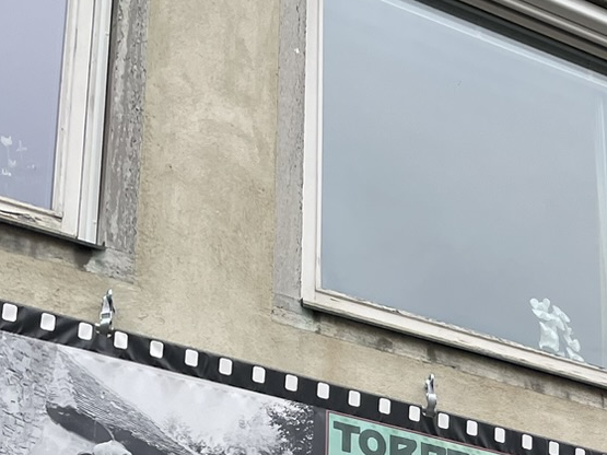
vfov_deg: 14.3
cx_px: 848
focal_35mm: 96
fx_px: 1683
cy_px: 709
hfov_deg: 18.6
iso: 40
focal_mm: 4.2
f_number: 1.6
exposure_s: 1/121
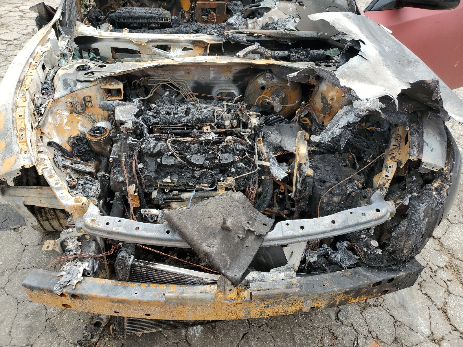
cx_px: 232
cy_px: 174
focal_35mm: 26
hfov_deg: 67.3
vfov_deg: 53.1
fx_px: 348
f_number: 1.5
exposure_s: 1/1111
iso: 50
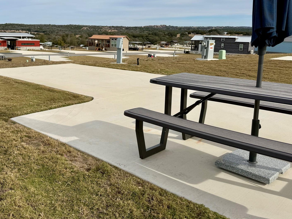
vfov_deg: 40.4
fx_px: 295
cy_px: 82
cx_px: 89
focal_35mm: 35
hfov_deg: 51.3
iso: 80
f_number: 1.78
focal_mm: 6.76
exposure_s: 1/7353
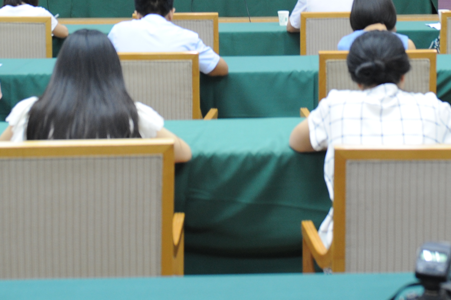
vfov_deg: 14.4
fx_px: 1139
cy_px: -86
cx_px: 253
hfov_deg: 22.4
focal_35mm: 91
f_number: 3.5
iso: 1000
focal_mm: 34
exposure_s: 1/50
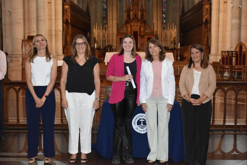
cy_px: 82
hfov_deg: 38.9
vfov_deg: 26.5
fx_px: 350
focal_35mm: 51
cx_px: 124
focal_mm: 34
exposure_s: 1/60
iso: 1600
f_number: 5.6
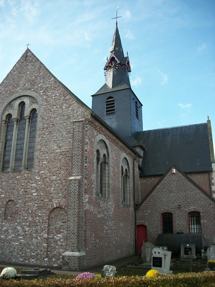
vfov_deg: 56.8
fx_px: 265
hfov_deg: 44.2
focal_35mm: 32
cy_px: 144
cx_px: 108
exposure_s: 1/500
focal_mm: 5.7
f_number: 2.9
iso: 80
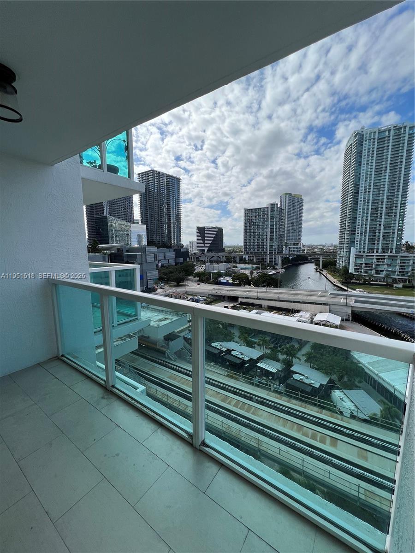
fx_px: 208
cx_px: 208
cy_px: 276
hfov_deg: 89.9
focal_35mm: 13
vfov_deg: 106.2
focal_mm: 1.57
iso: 40
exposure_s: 1/3040
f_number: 1.8
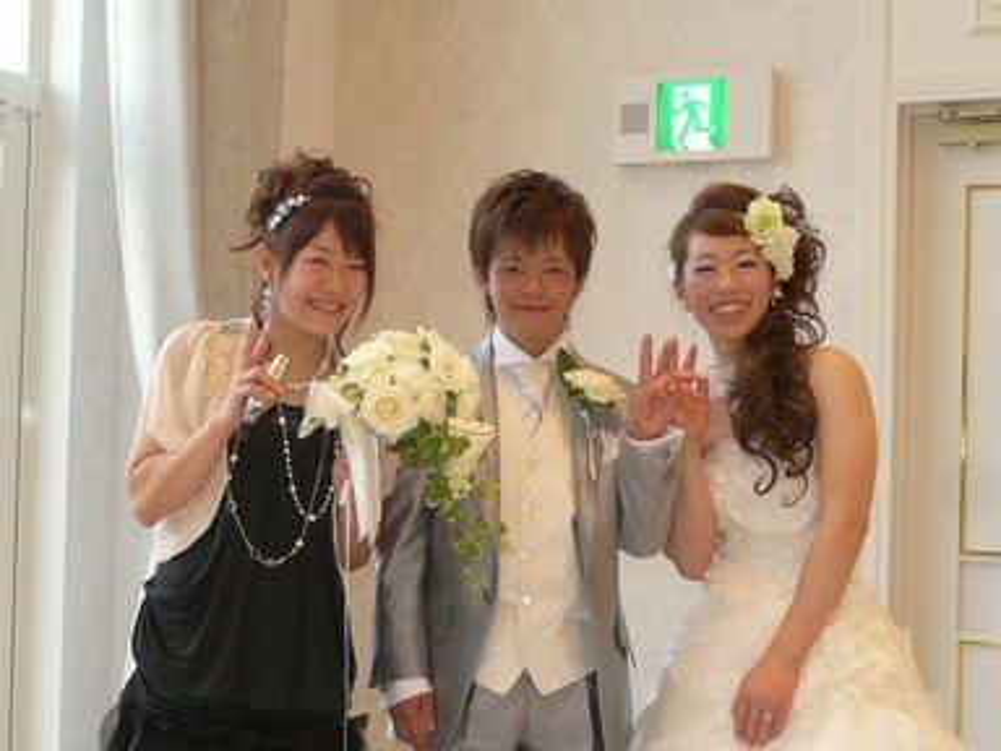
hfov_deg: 32.7
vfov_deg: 24.8
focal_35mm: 59
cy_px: 376
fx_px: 1706
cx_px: 500
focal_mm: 6
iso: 100
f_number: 2.8
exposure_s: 1/30
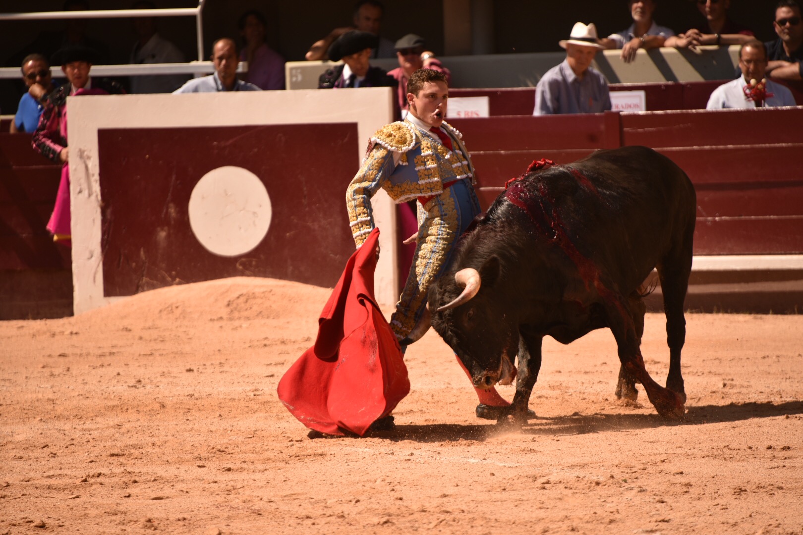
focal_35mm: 300
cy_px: 268
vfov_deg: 4.6
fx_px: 6691
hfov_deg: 6.9
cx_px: 402
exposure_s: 1/1250
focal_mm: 300
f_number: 5.6
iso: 200
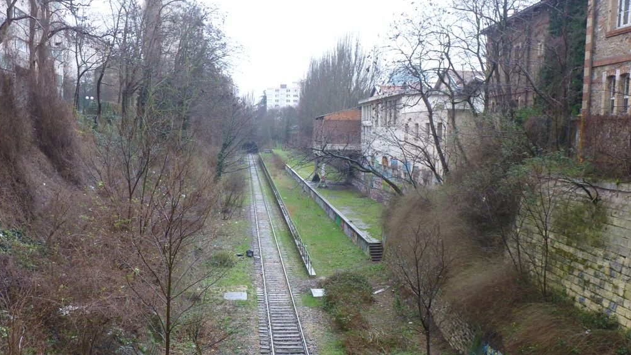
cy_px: 196
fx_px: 703
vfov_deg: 28.3
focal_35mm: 42
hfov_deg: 48.3
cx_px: 312
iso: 125
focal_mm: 6.8
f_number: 3
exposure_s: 1/30
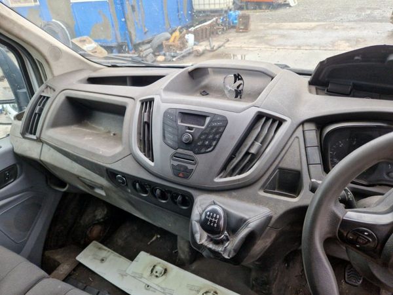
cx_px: 196
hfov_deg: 73.9
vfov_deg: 58.9
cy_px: 148
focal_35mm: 23
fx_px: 261
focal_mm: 5.4
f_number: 1.8
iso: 64
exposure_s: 1/180
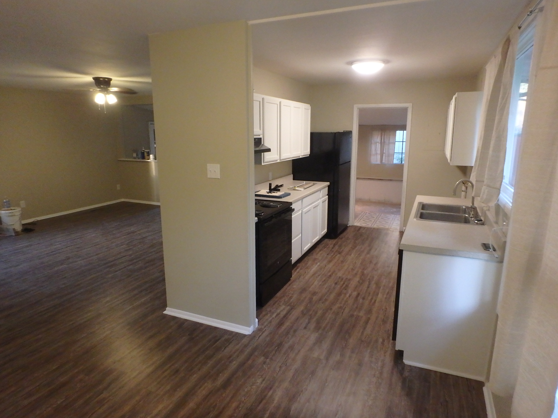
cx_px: 279
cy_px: 209
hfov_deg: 79.0
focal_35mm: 21
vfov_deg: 63.4
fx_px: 339
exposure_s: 1/30
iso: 640
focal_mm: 3.7
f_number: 3.5
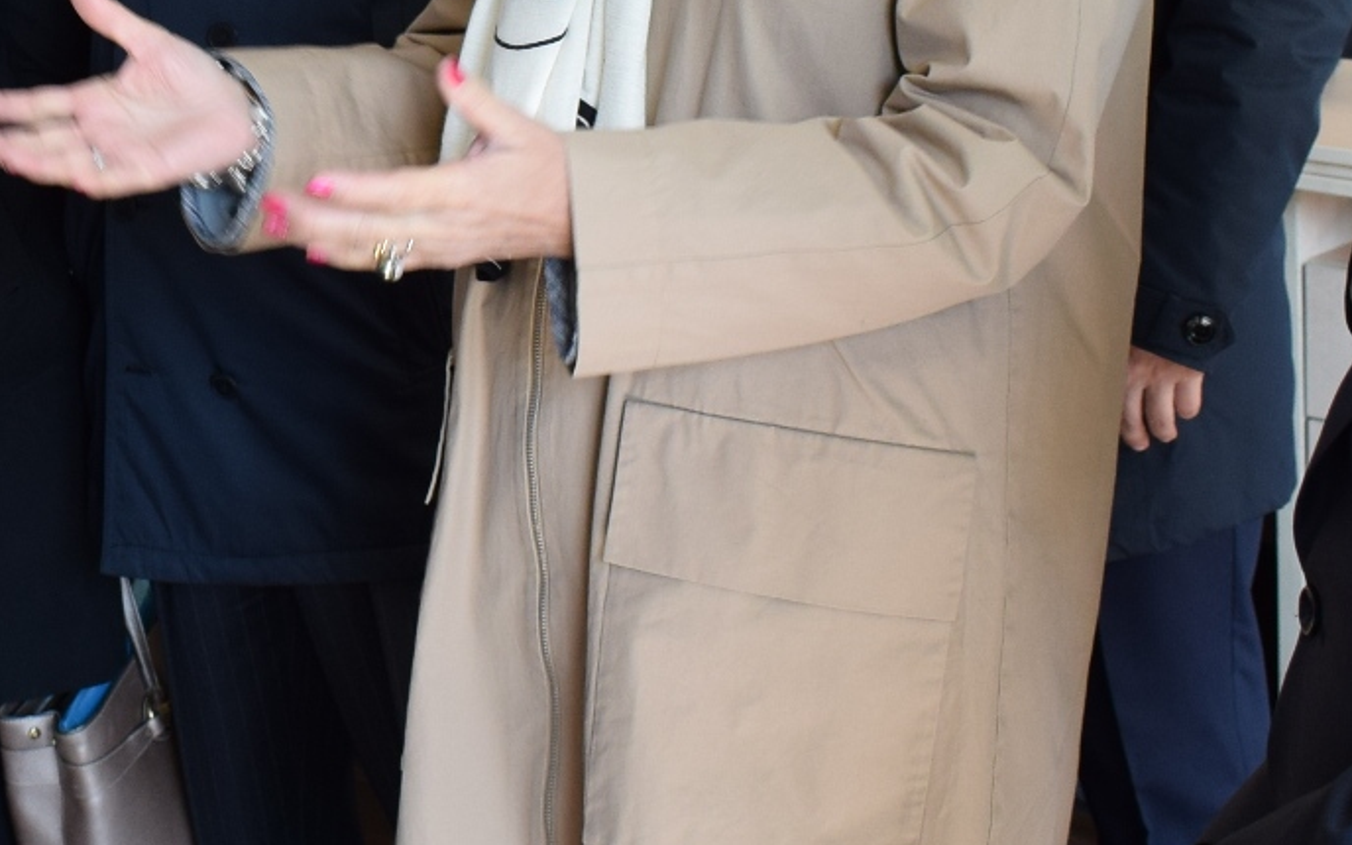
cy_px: -16
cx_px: 55
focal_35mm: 90
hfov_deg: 22.3
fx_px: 3316
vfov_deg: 14.3
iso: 400
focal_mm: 18
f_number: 4.5
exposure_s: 1/80
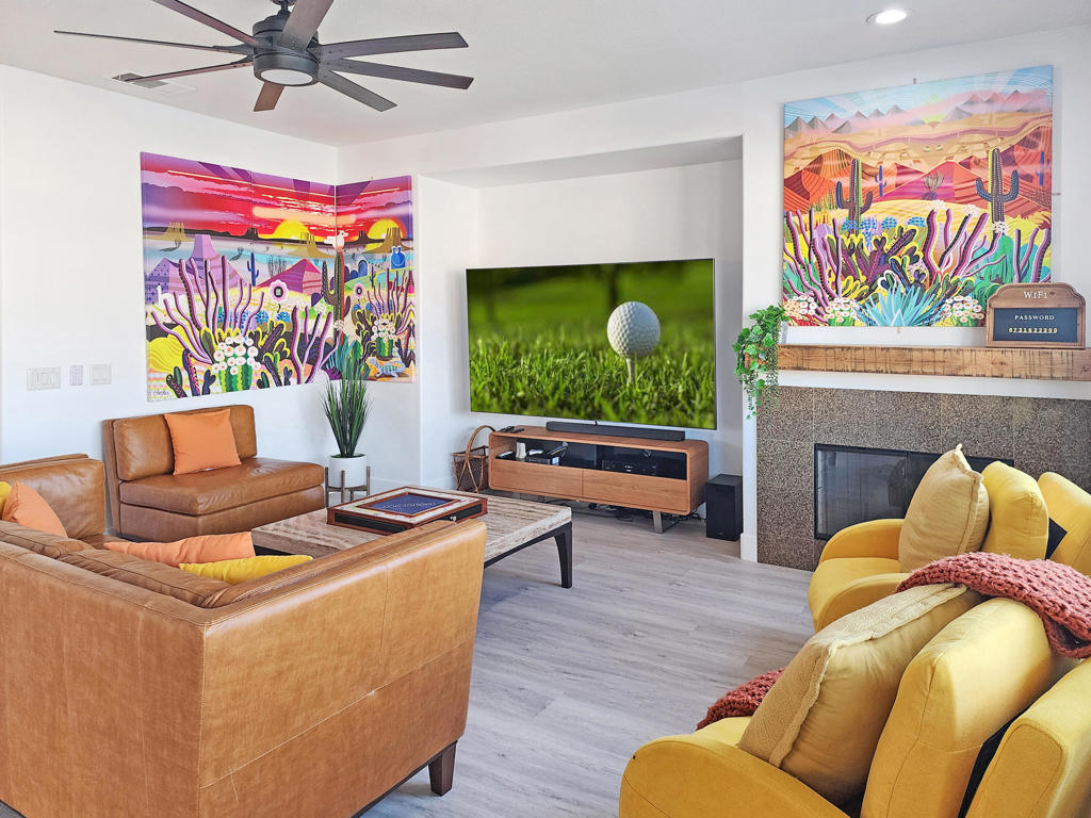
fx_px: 725
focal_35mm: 23
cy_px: 409
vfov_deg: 58.9
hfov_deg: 73.9
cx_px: 546
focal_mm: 6.4
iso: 200
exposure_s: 1/120
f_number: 1.8
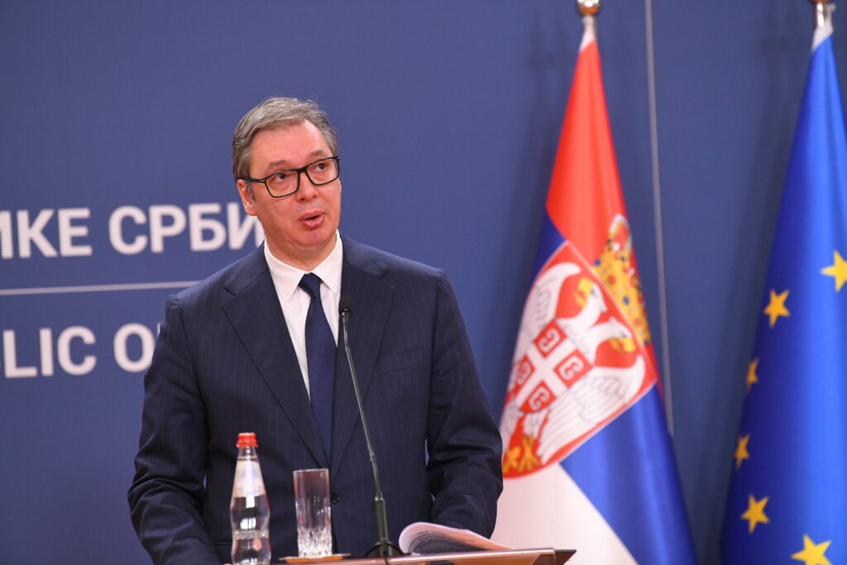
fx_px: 4706
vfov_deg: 6.9
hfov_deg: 10.3
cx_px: 424
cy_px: 282
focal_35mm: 200
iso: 3200
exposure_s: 1/320
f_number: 4
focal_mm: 200
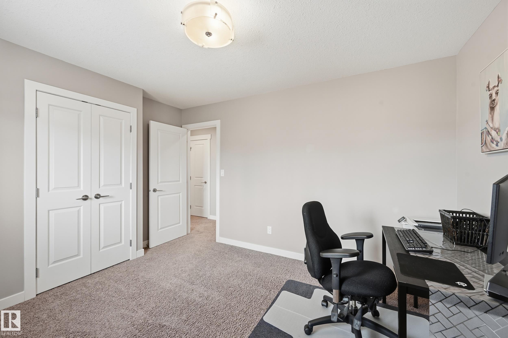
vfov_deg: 81.1
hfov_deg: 104.3
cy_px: 169
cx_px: 254
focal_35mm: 14
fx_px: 197
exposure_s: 1/8
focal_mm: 14
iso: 100
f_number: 8
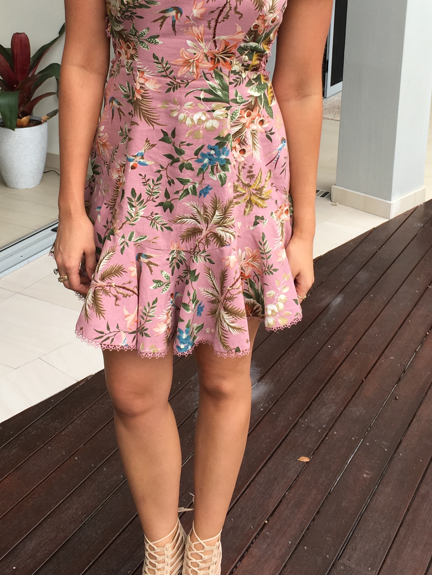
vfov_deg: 37.9
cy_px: 140
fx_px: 815
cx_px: 196
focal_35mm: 49
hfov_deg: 29.7
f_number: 2.2
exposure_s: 1/894
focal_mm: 4.15
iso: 25
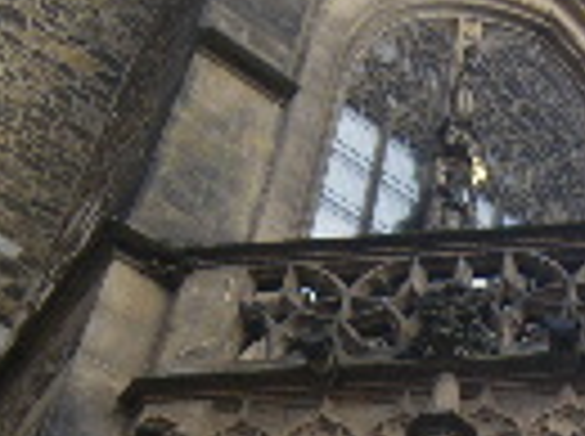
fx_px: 1400
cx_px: 716
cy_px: 503
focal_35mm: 83
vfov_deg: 17.0
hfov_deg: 21.7
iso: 50
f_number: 3.5
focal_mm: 5
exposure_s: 1/200
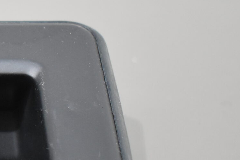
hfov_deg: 11.8
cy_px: 124
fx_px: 1100
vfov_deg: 8.3
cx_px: -132
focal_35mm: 165
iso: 1800
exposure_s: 1/125
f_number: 4.5
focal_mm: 32
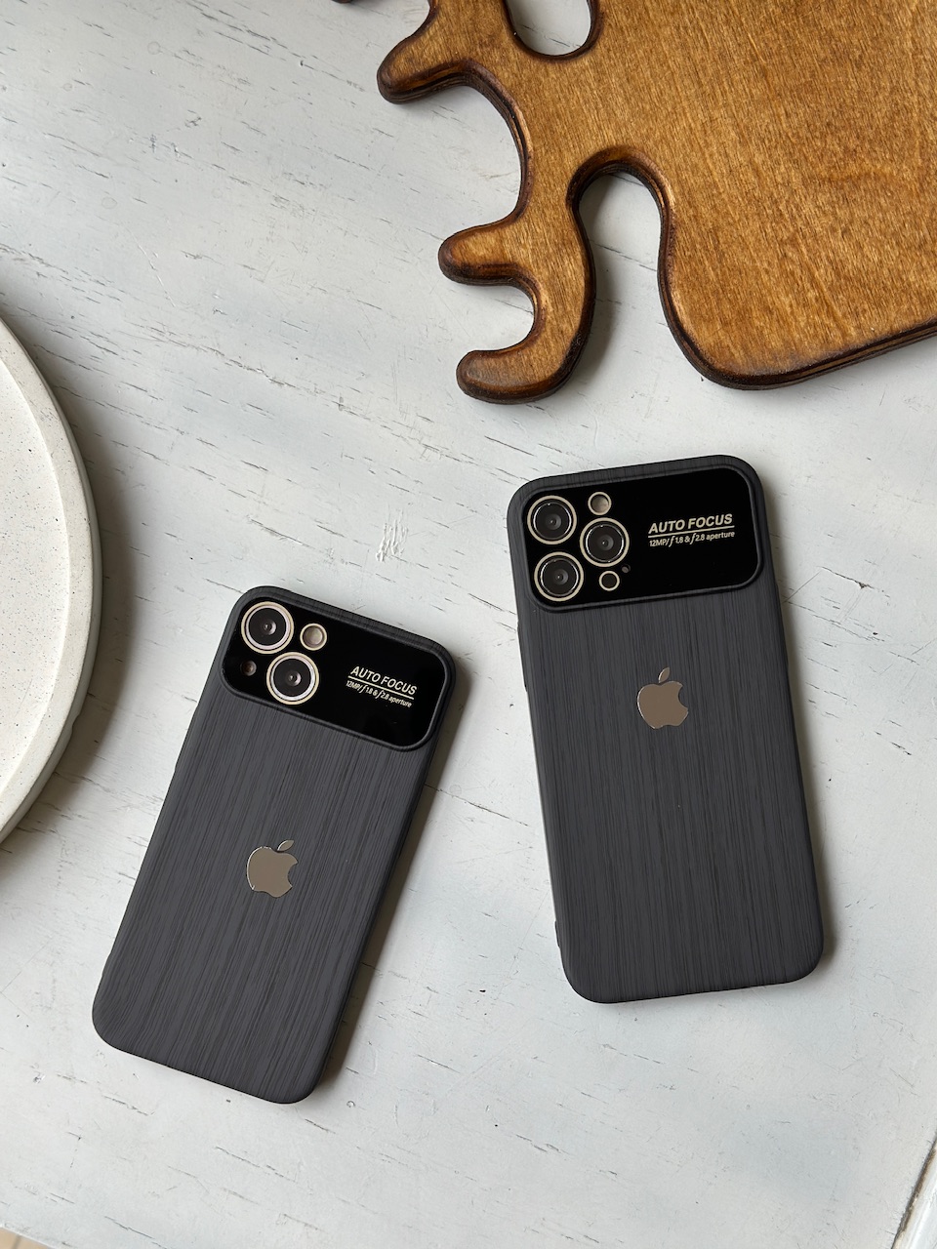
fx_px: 1732
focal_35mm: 48
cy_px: 624
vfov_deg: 39.7
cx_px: 468
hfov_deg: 30.3
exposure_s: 1/206
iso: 80
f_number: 1.78
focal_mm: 6.86
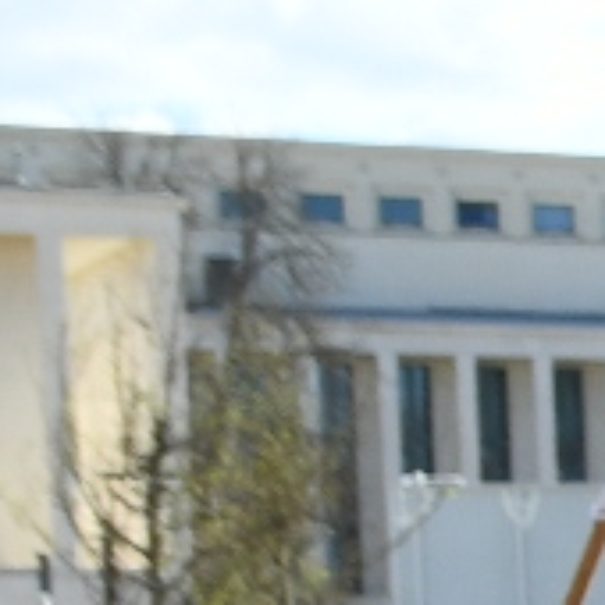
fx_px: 3994
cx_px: 2520
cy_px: 1018
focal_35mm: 202
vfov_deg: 8.4
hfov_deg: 6.6
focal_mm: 17
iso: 400
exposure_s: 1/2000
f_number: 4
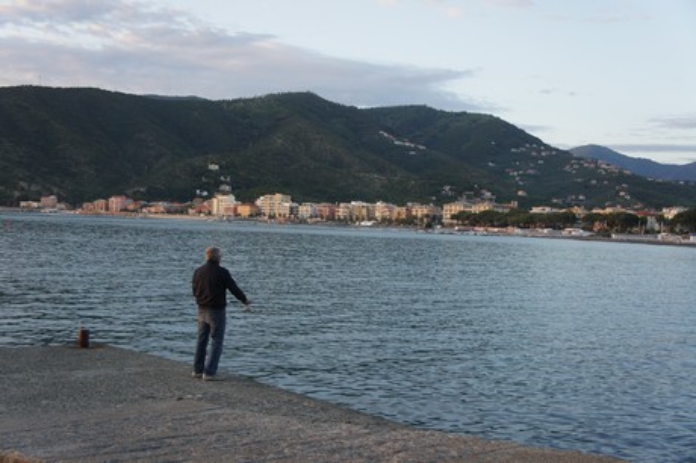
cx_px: 348
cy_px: 232
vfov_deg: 31.8
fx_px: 811
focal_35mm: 42
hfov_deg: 46.4
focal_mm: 28
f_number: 5.6
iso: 200
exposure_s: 1/80
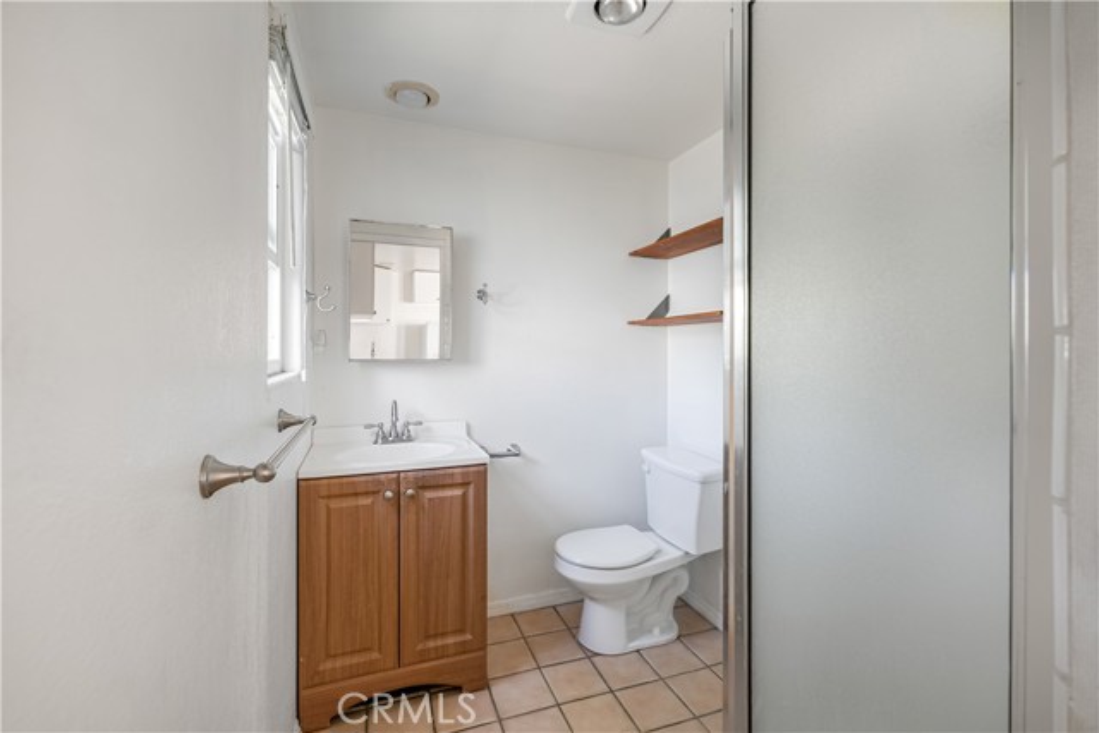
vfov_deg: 73.8
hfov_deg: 96.7
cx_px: 550
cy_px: 366
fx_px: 489
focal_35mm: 16
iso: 200
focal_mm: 16
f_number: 4
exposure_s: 1/10
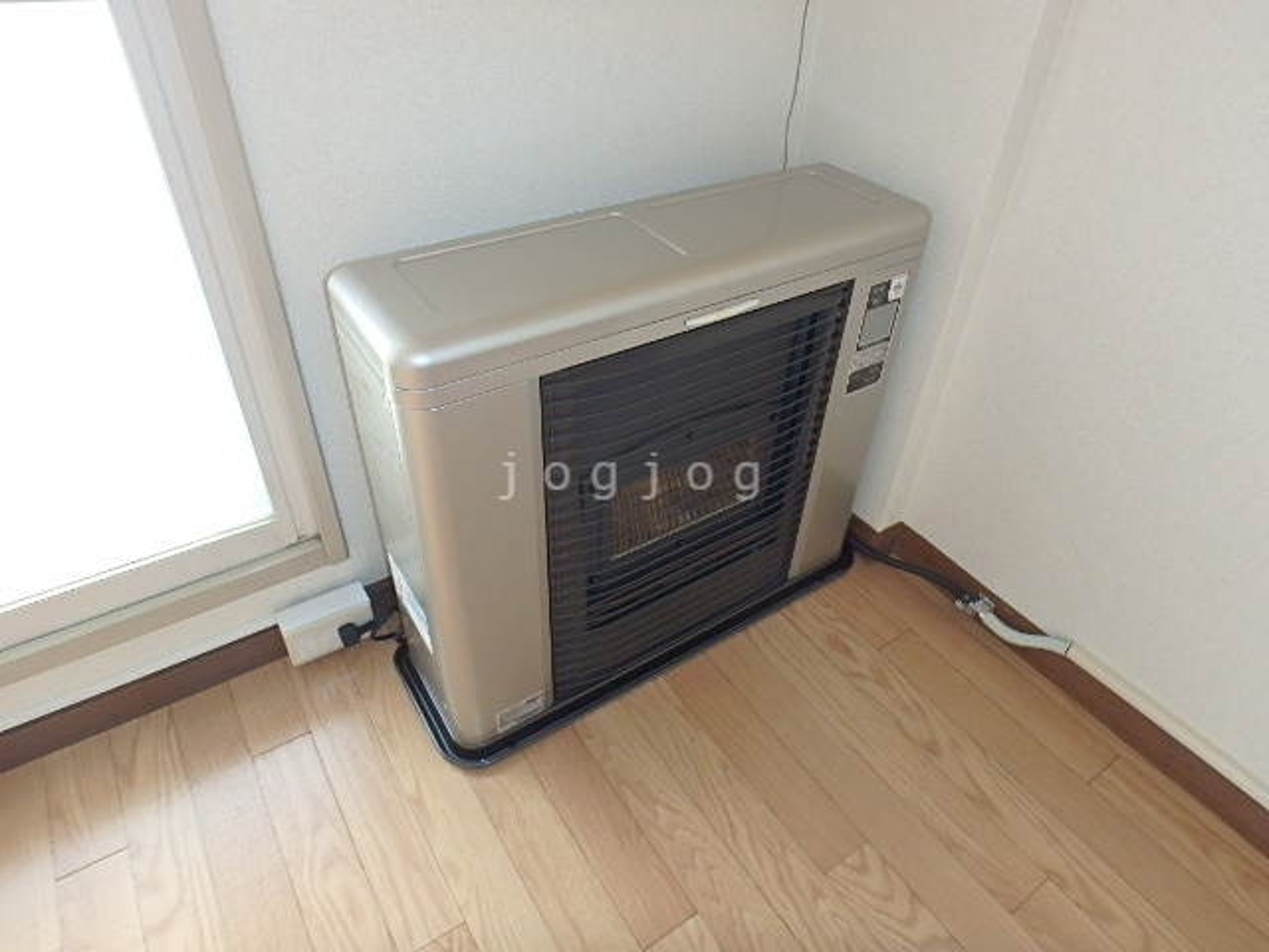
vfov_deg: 63.4
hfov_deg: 79.0
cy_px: 476
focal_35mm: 21
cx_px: 634
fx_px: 770
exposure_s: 1/60
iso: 200
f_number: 3.5
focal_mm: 3.7
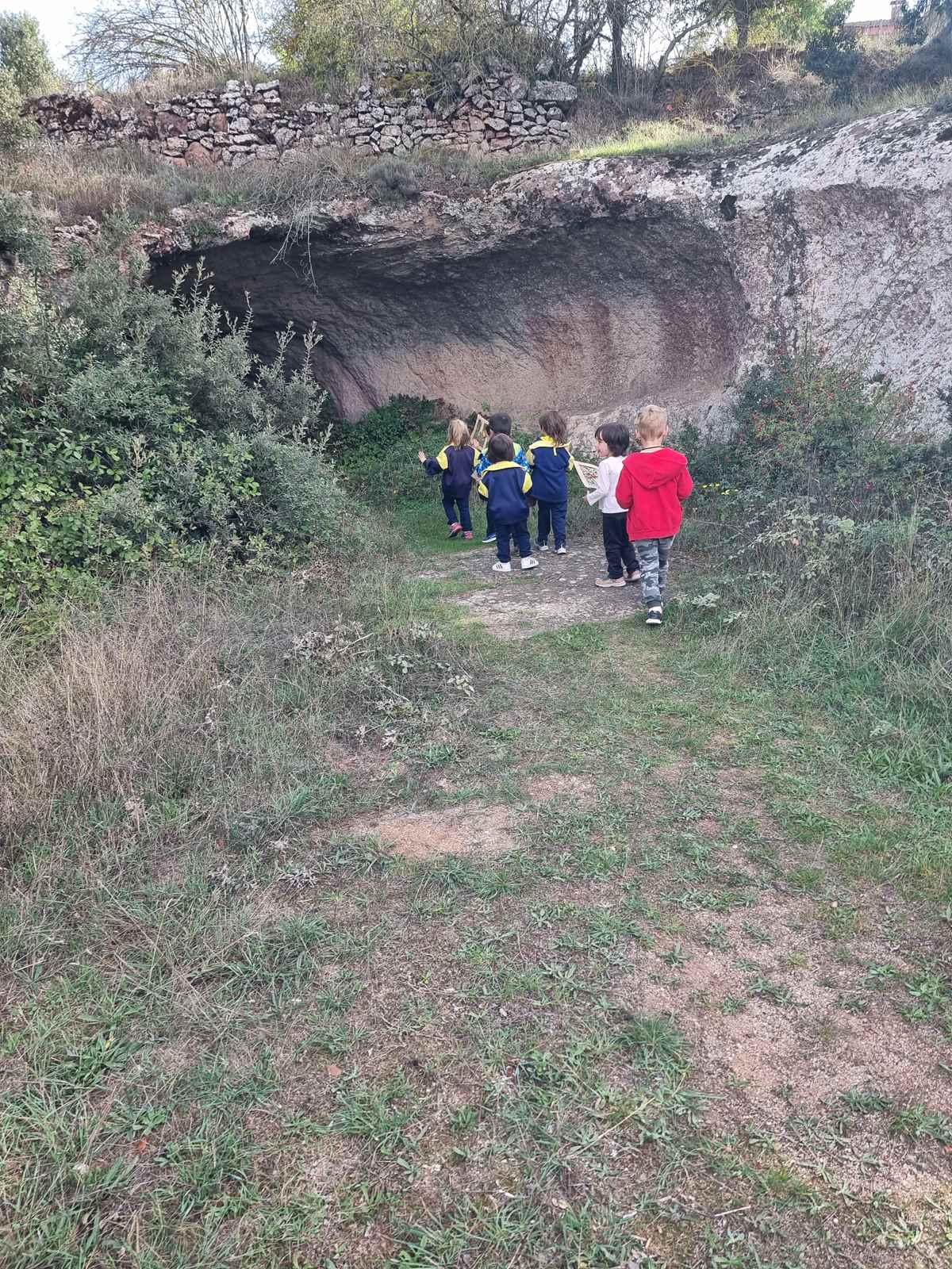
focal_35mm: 24
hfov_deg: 56.8
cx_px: 476
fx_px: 880
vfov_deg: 71.6
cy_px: 634
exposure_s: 1/141
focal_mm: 6.7
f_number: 1.8
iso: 50
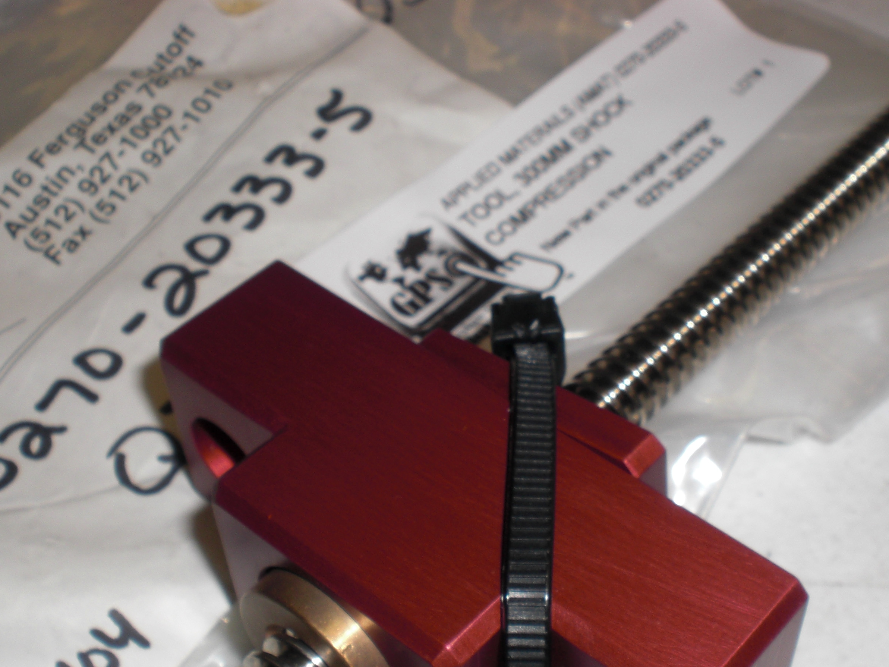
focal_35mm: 52
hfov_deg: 36.6
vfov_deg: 27.9
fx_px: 1336
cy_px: 439
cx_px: 562
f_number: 5.6
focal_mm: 6.3
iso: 64
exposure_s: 1/60
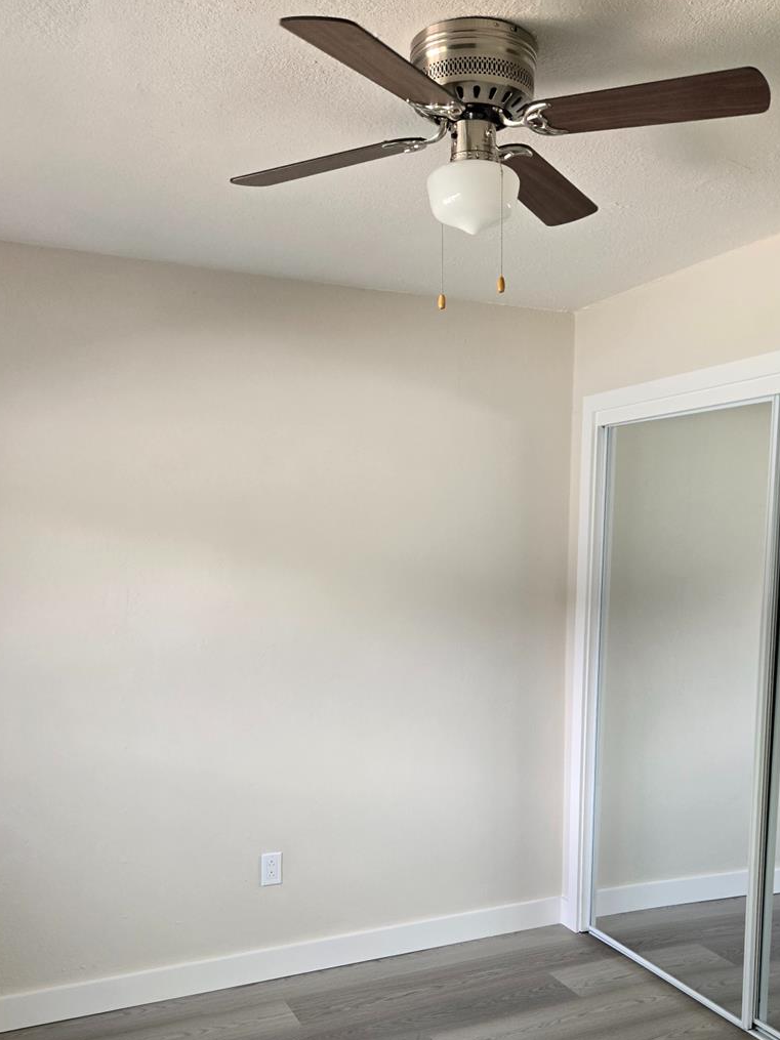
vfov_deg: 53.2
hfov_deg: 41.7
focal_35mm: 34
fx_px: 1022
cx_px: 449
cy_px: 665
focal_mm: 5.4
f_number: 1.8
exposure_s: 1/120
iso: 160
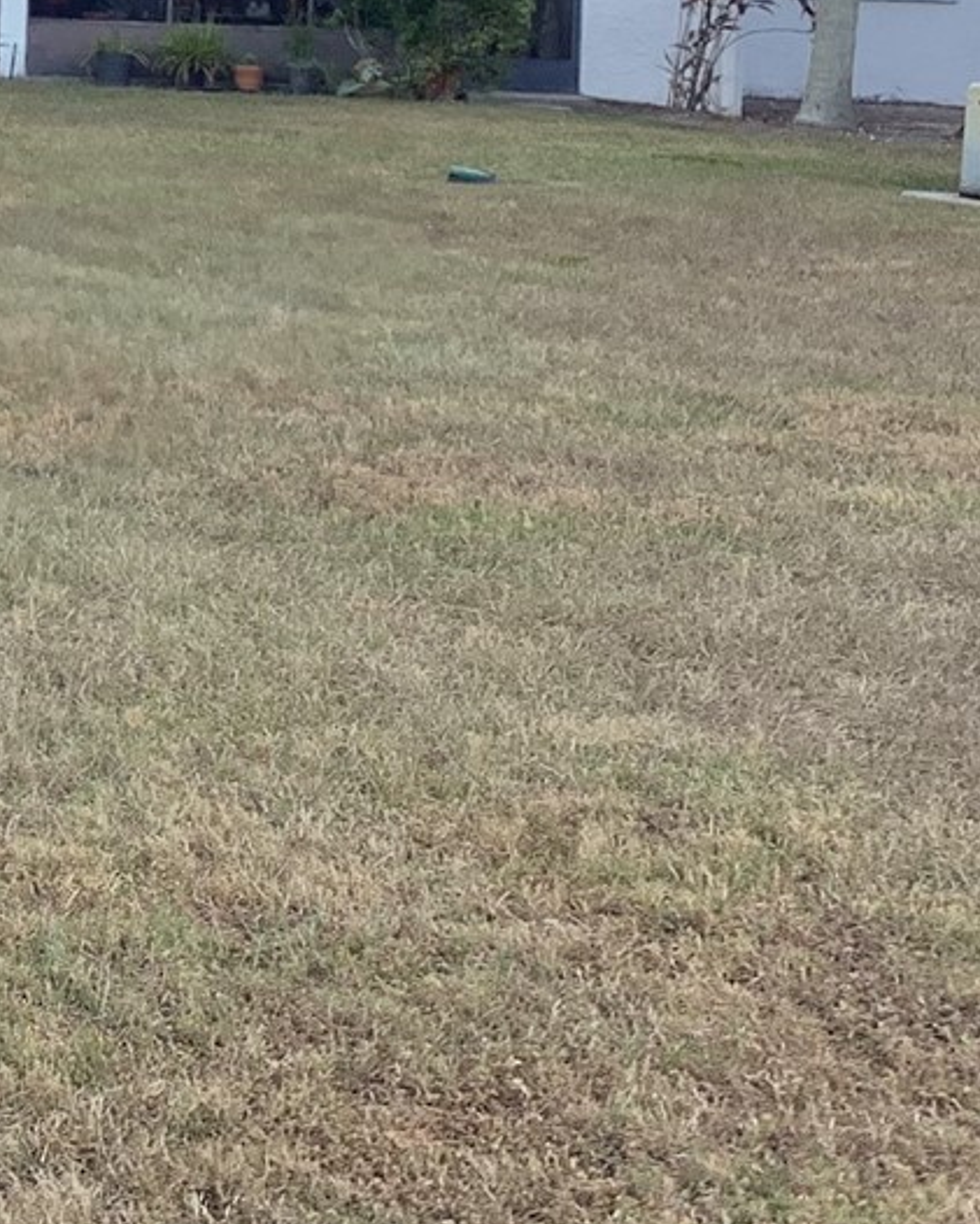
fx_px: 3335
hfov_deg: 16.0
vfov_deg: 20.1
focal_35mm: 92
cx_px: -207
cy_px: -26
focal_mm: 3.3
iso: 25
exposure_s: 1/558
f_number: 2.4
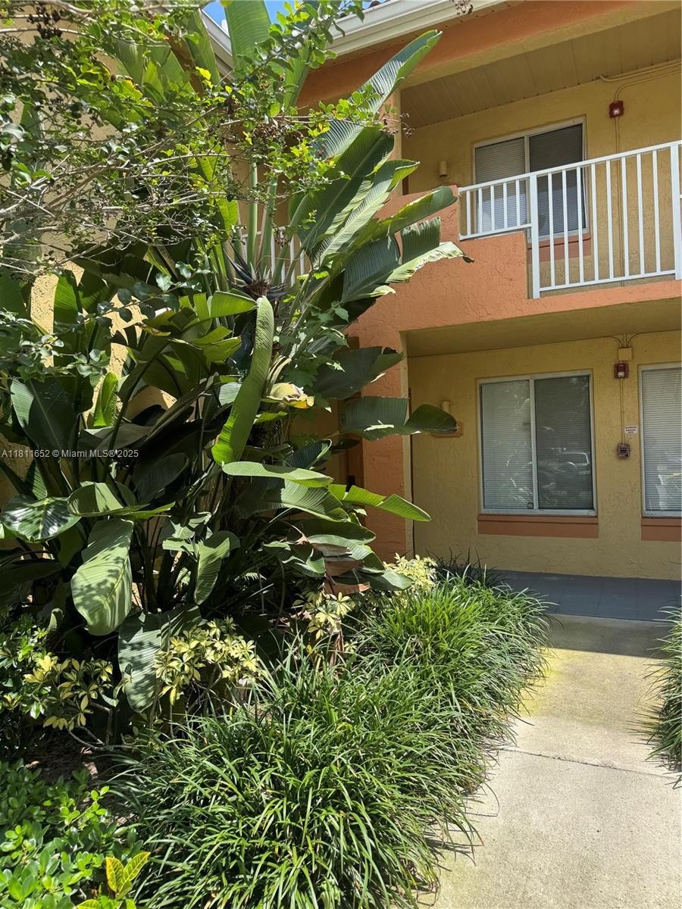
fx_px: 630
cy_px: 454
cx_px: 341
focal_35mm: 24
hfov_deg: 56.8
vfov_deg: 71.6
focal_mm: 6.76
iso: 80
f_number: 1.78
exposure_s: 1/1395
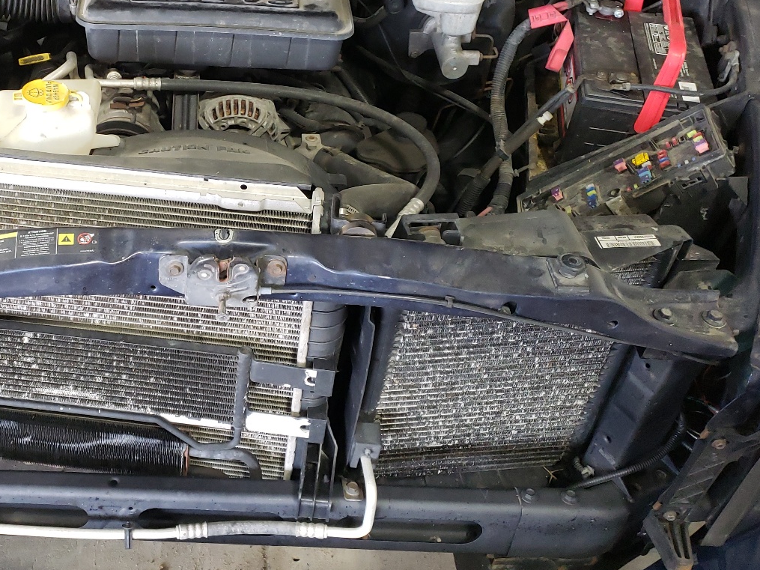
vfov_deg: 35.0
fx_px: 900
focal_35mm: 41
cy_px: 237
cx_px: 222
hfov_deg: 44.7
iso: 257
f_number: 1.5
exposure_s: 1/60.2
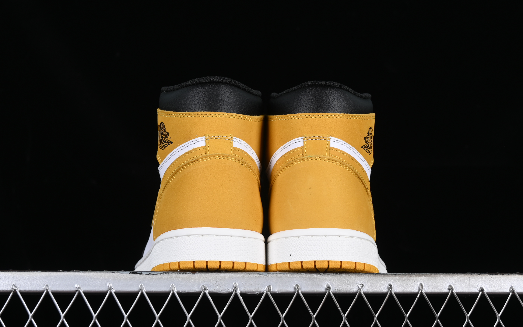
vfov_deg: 16.9
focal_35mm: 77
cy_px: 168
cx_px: 263
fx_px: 1097
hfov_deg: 26.8
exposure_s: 1/80
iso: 160
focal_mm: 50
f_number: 8
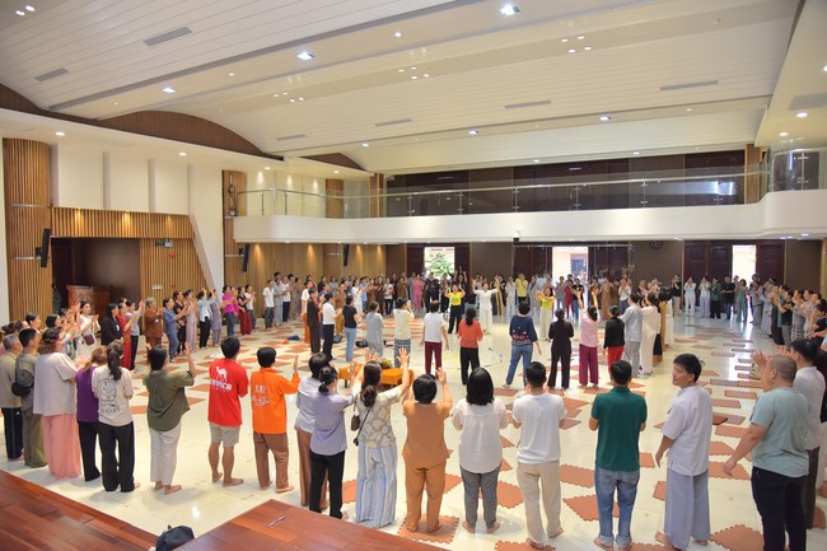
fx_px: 551
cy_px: 276
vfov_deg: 53.1
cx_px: 414
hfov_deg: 73.8
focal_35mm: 24
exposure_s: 1/125
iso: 1000
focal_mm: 24
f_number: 4.5
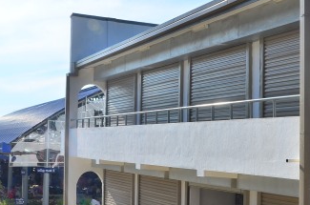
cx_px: 192
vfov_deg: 22.1
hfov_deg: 32.8
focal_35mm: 61
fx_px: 524
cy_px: 113
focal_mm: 22
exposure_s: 1/200
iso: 200
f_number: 14
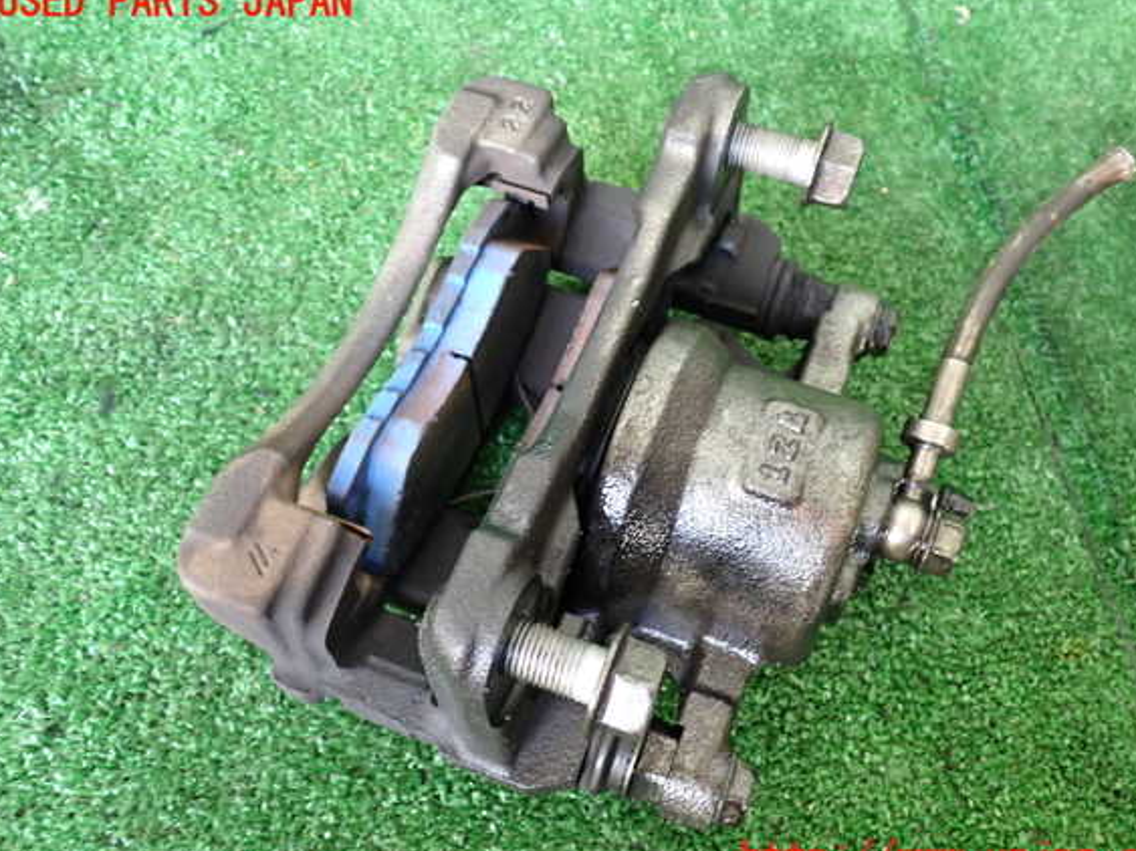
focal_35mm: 32
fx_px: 1050
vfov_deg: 44.1
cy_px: 432
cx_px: 591
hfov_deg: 56.8
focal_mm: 5.4
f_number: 2.3
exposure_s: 1/30
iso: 400
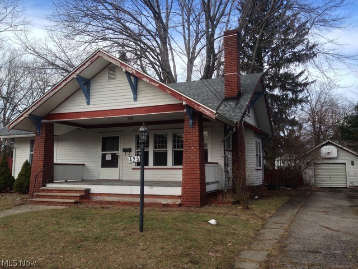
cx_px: 179
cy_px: 134
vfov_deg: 42.9
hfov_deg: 55.4
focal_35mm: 33
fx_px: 341
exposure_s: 1/645
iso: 50
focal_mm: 4.12
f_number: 2.4
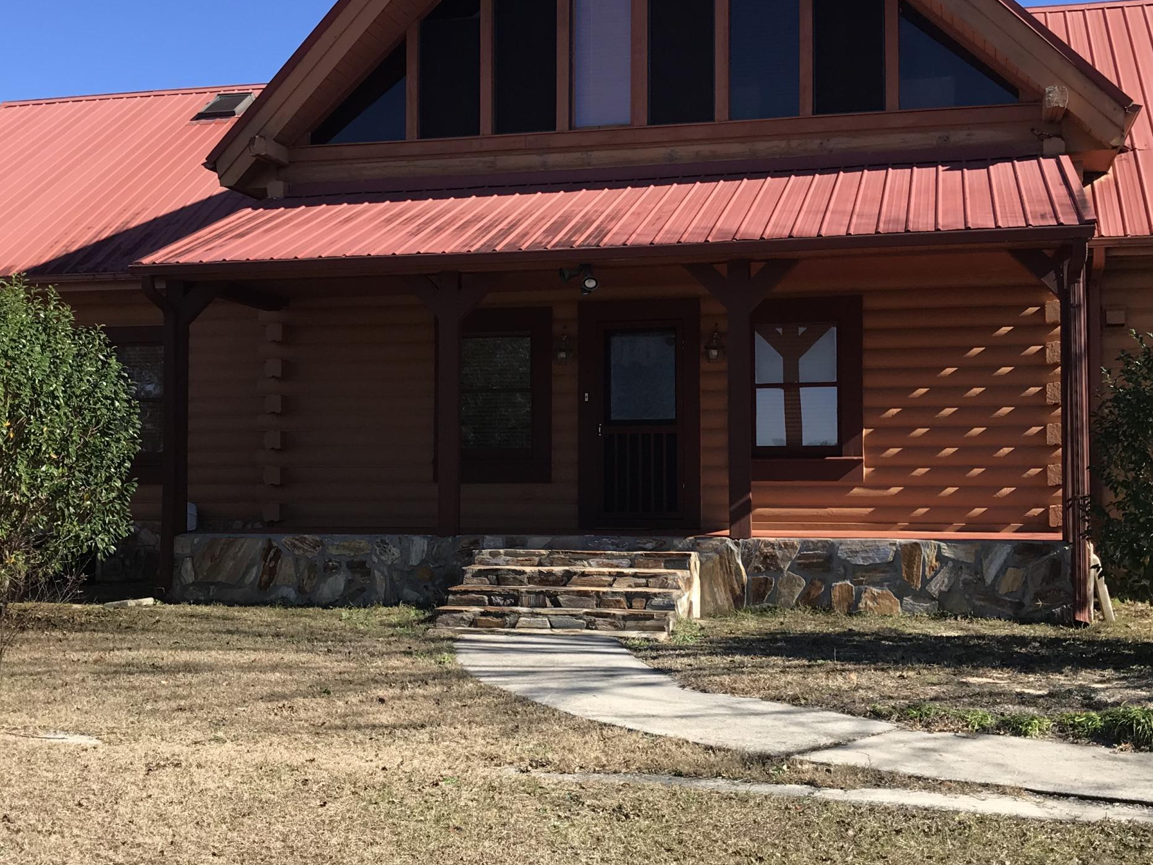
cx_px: 551
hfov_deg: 42.1
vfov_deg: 32.2
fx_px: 1499
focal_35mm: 45
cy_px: 417
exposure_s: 1/1126
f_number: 1.8
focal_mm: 3.99
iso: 20
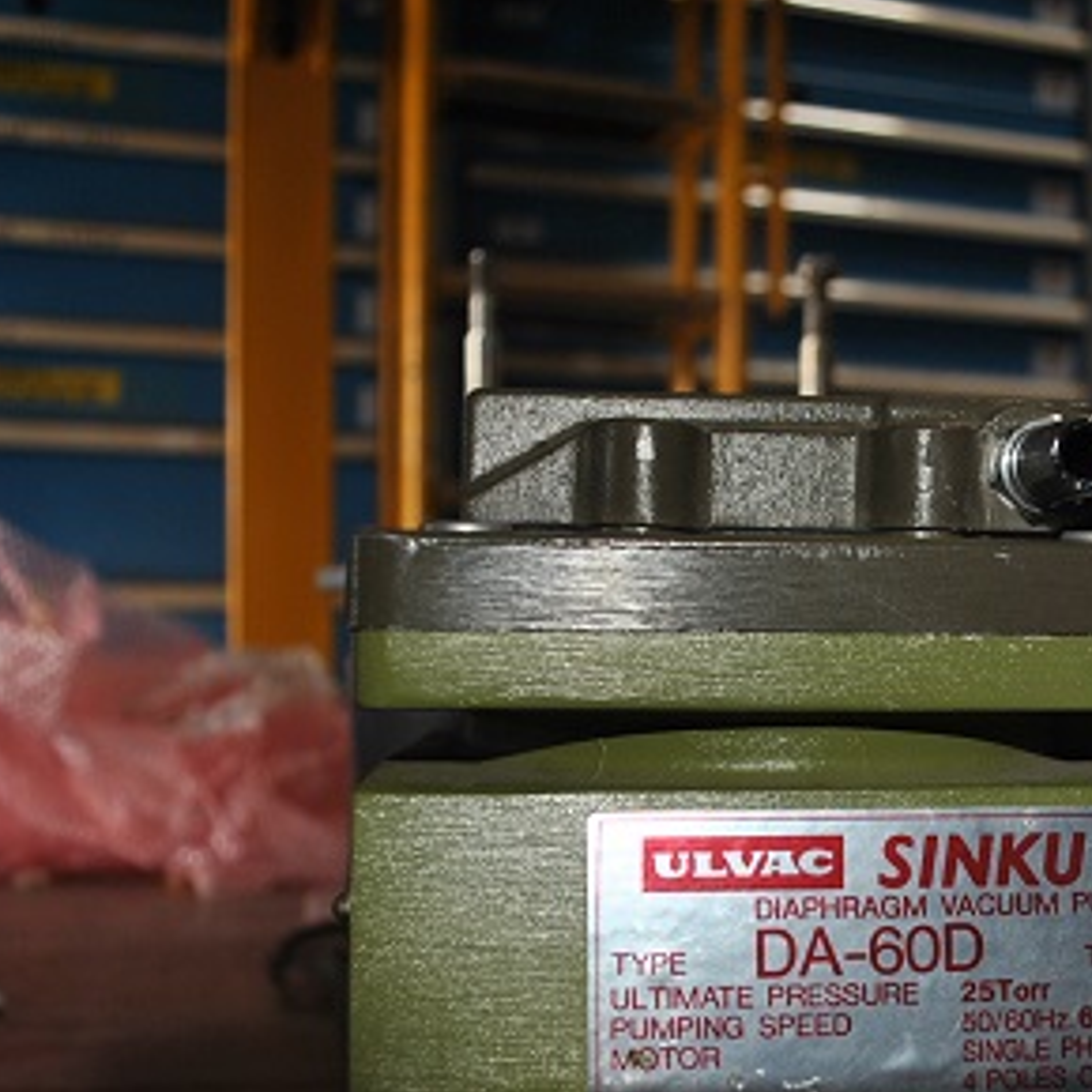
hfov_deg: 35.7
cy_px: 695
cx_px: 853
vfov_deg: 36.5
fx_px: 1642
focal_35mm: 46
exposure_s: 1/60
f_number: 3.5
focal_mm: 18
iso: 160
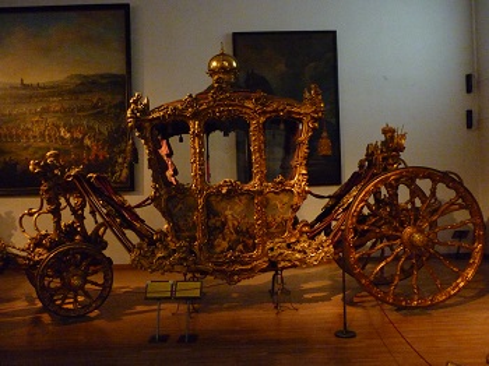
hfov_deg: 55.4
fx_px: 466
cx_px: 244
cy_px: 183
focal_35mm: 33
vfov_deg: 42.9
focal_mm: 5.5
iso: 800
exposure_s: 1/8
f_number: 2.8
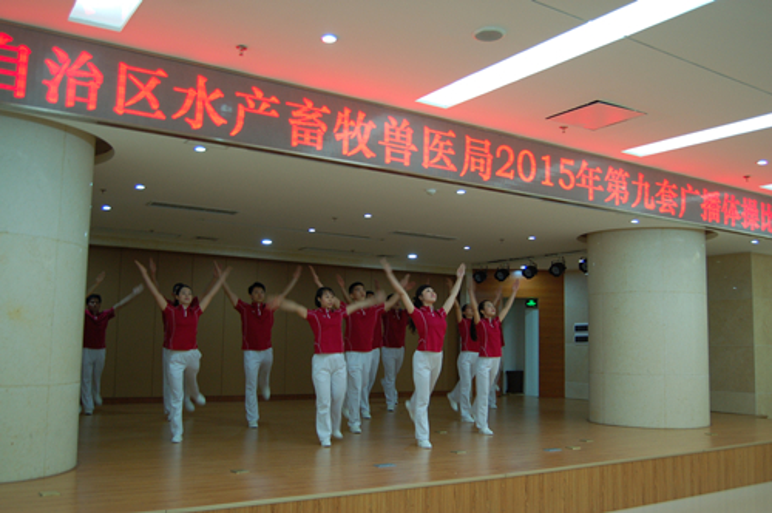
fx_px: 739
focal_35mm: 34
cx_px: 386
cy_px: 256
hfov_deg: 55.2
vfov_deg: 38.3
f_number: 3.8
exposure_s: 1/40
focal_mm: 23
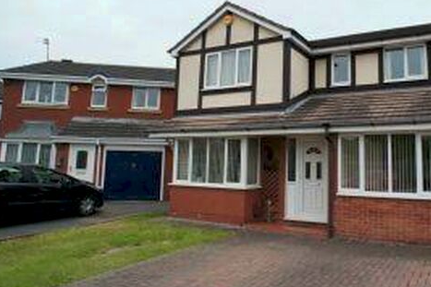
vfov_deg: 36.8
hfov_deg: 51.6
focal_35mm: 36
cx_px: 305
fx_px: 431
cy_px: 126
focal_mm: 16
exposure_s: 1/500
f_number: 5
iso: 200
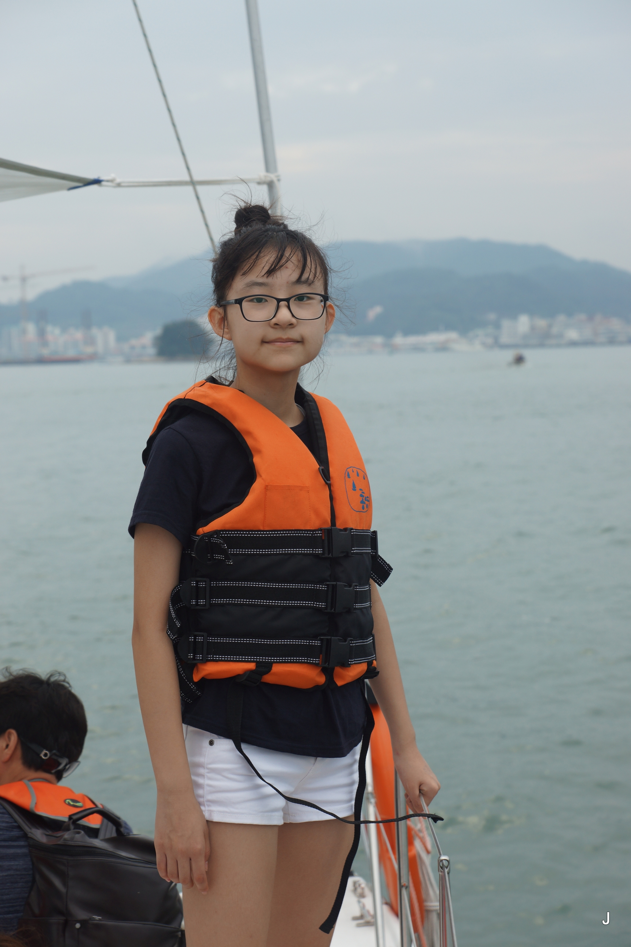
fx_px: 1971
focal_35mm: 75
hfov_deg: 18.2
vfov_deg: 27.0
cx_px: 316
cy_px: 474
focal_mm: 50
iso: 100
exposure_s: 1/250
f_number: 4.5
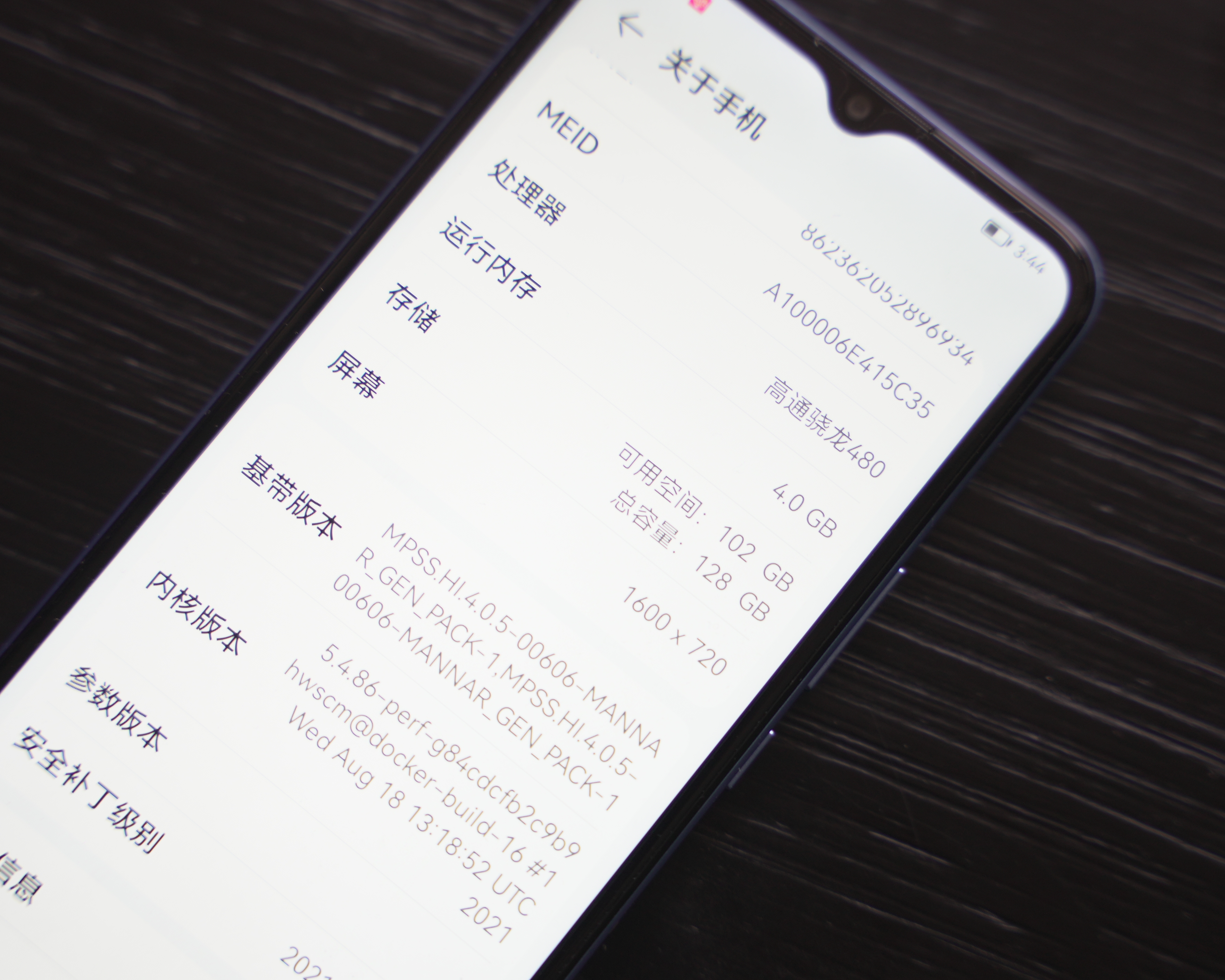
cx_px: 584
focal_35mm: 79
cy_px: 491
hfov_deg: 24.1
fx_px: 2864
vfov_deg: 19.4
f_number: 2.8
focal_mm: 70
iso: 320
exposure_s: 1/100
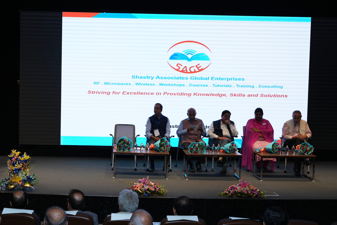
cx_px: 117
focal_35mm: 55
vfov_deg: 24.5
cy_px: 101
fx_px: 516
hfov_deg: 35.9
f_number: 5.6
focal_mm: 42.1
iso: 1600
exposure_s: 1/160
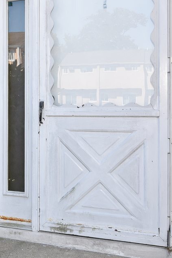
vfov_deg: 35.6
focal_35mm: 56
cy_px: 138
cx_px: -44
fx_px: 401
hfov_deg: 22.0
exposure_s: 1/160
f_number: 14
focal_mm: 22
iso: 640
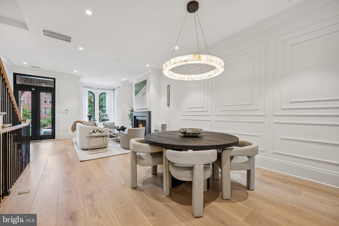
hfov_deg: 104.3
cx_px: 170
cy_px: 113
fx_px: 132
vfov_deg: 81.2
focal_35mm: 14
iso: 400
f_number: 7.1
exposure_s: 1/60
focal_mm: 14
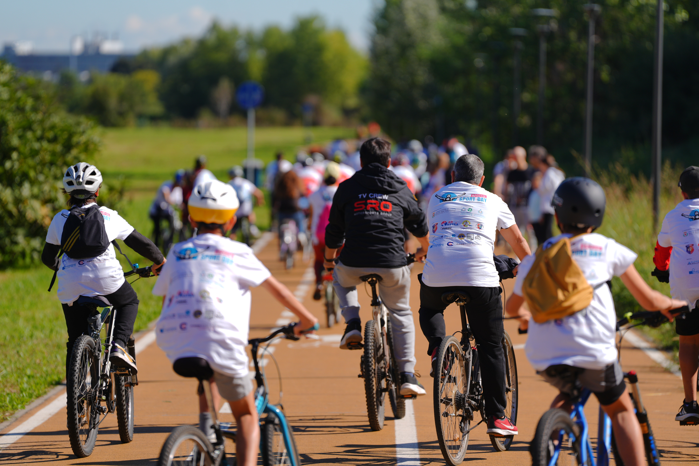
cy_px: 233
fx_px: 3883
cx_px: 350
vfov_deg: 6.9
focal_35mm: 200
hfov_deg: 10.3
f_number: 3.2
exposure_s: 1/1250
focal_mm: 200
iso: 64
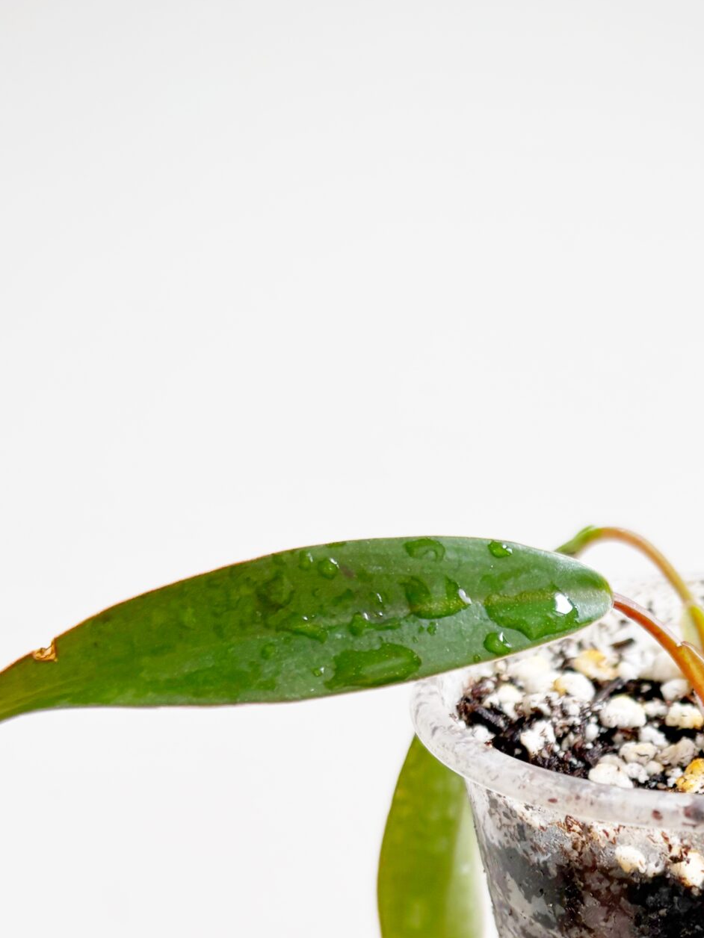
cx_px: 682
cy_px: 856
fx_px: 1437
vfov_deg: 34.1
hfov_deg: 26.3
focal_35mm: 53
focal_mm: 5.96
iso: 100
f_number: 1.6
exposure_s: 1/121
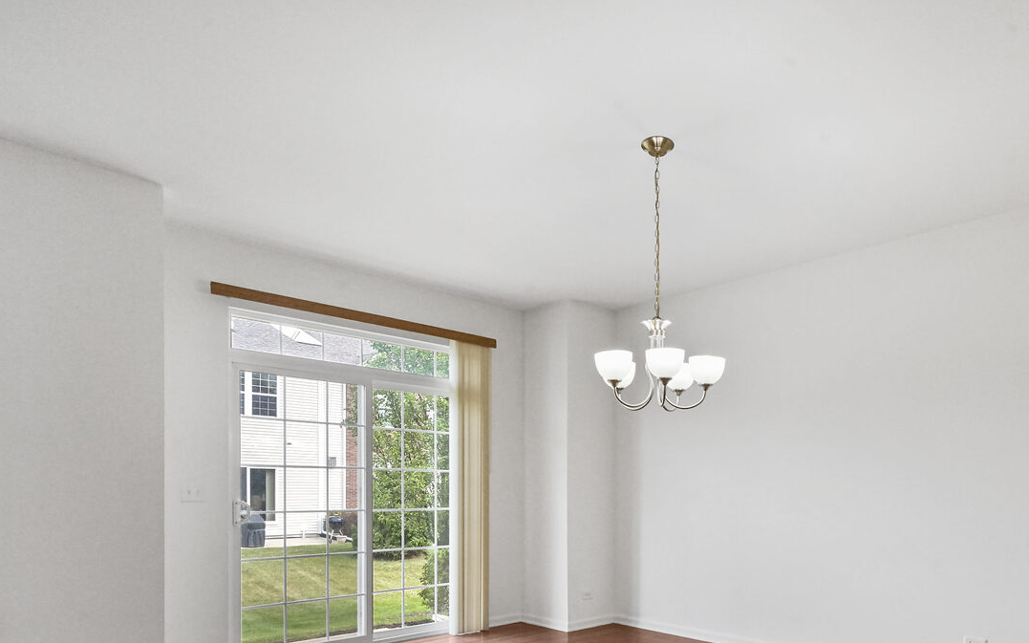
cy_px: 502
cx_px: 647
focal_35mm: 23
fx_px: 645
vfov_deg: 50.2
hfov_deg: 75.7
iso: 2000
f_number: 13
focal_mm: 15
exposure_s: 1/80
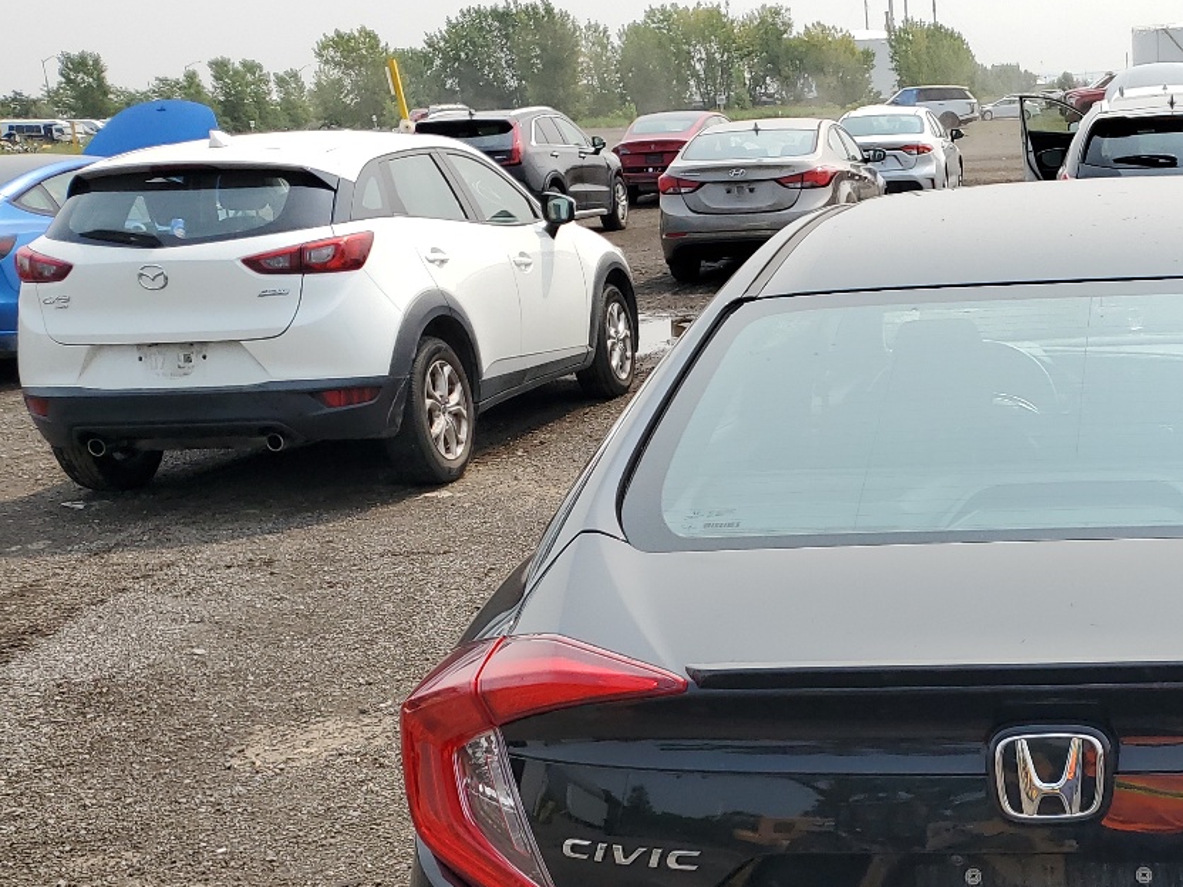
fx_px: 1709
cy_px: 770
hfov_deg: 35.9
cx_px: 1068
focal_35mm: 50
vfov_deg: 28.2
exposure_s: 1/3333
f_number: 1.5
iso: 50
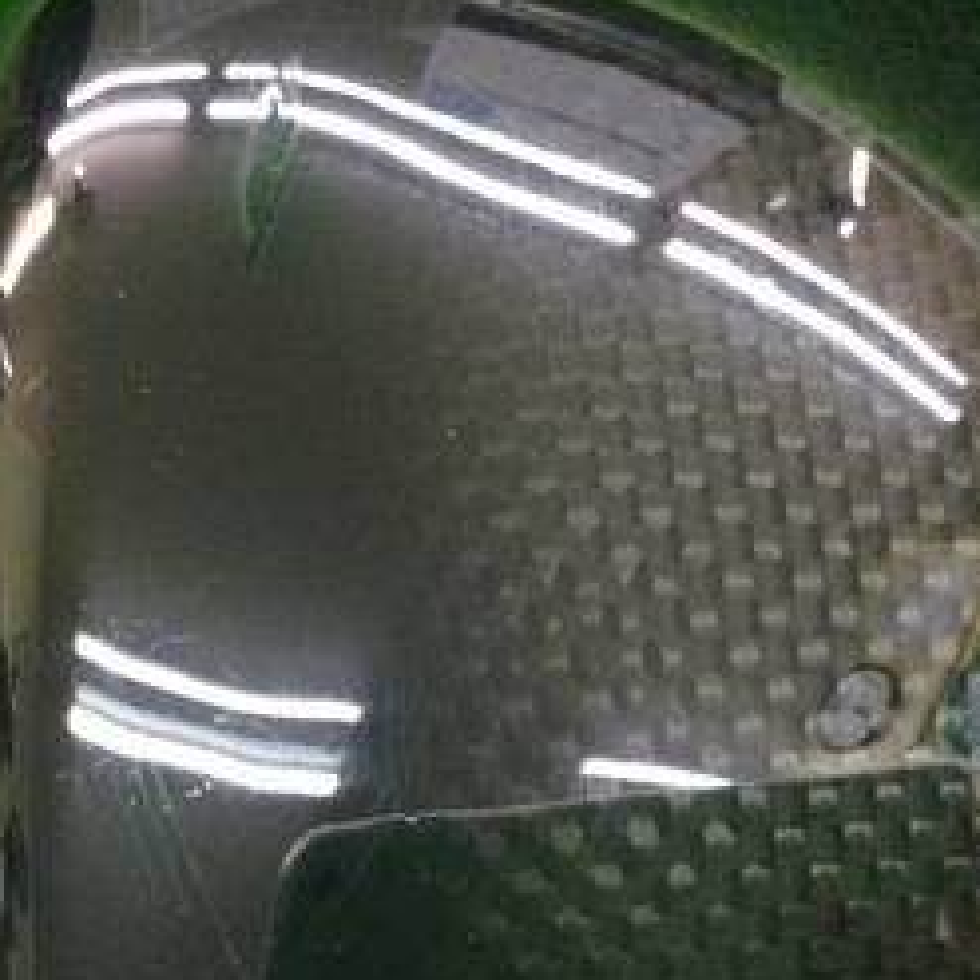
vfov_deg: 24.0
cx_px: 627
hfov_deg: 24.2
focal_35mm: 71
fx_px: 2274
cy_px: 742
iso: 200
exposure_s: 1/24
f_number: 2.4
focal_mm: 3.3
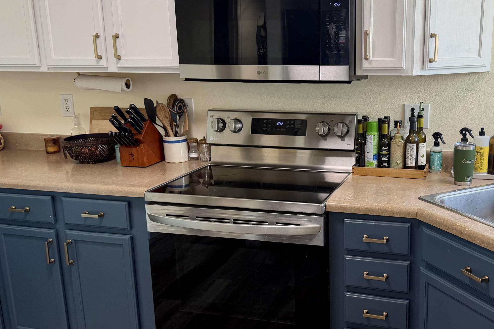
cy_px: 169
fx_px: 535
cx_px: 318
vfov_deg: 34.2
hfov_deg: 48.9
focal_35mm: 39
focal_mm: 6.76
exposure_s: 1/120
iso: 100
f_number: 1.78
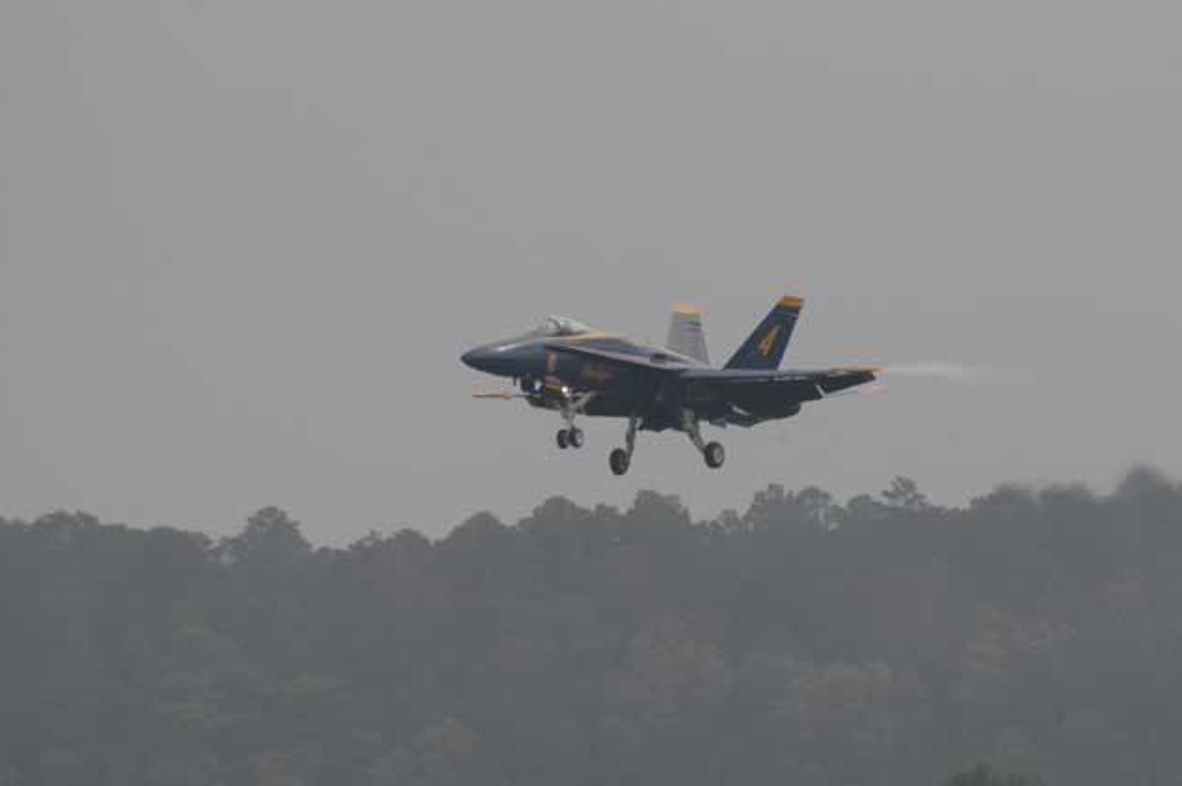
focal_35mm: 567
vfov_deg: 2.4
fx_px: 18597
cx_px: 709
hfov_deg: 3.6
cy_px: 419
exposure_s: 1/2500
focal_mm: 300
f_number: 6.3
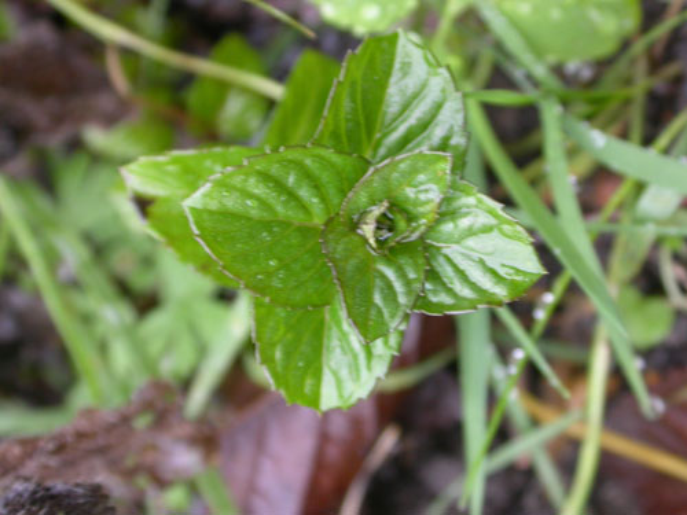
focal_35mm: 77
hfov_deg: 25.3
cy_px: 258
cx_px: 344
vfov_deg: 19.1
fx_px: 1528
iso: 100
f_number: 3.4
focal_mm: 16
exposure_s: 1/18.8
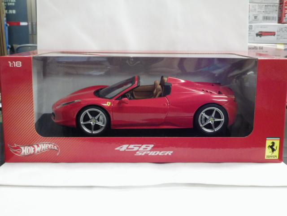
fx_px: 415
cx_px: 144
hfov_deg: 38.2
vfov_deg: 29.1
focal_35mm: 50
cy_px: 108
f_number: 3.8
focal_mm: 9
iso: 800
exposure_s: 1/40
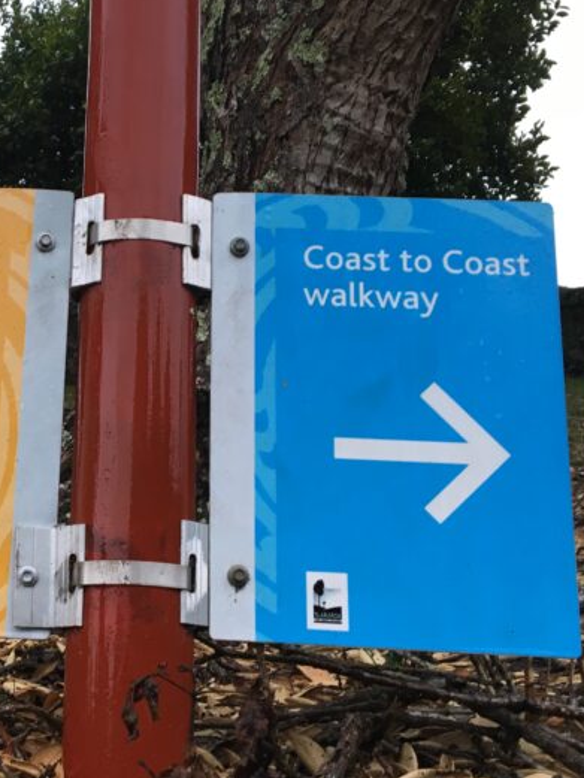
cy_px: 372
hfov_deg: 24.8
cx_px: 37
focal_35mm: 57
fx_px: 1282
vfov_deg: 33.8
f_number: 2.2
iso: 25
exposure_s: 1/33
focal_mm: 4.15
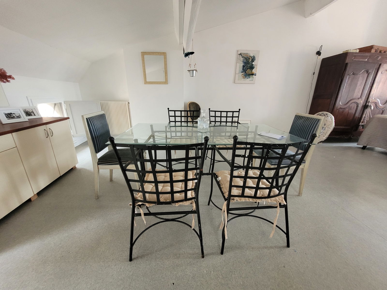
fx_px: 145
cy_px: 145
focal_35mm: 13
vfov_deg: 89.9
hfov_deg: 106.2
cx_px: 194
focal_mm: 1.74
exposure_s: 1/50
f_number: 2.2
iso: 250
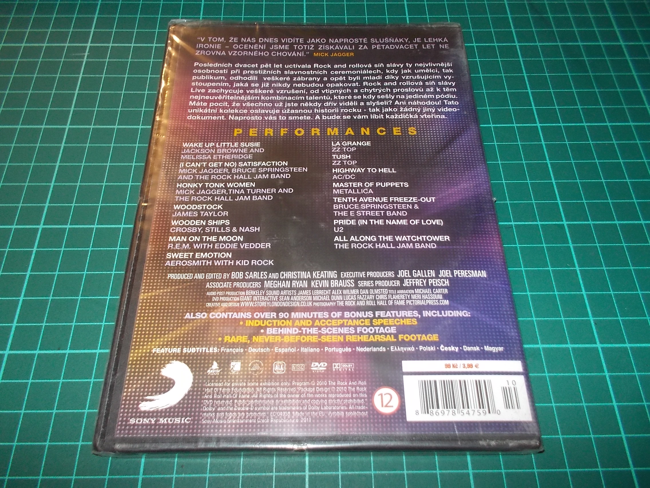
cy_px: 244
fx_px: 545
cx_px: 325
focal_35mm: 29
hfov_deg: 61.7
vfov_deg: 48.2
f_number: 3.3
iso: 200
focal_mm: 4.1
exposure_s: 1/30
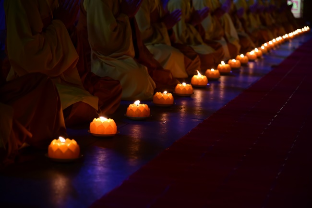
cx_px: 156
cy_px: 104
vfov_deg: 15.9
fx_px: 746
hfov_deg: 23.6
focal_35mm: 86
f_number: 4
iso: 1600
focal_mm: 86
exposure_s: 1/60
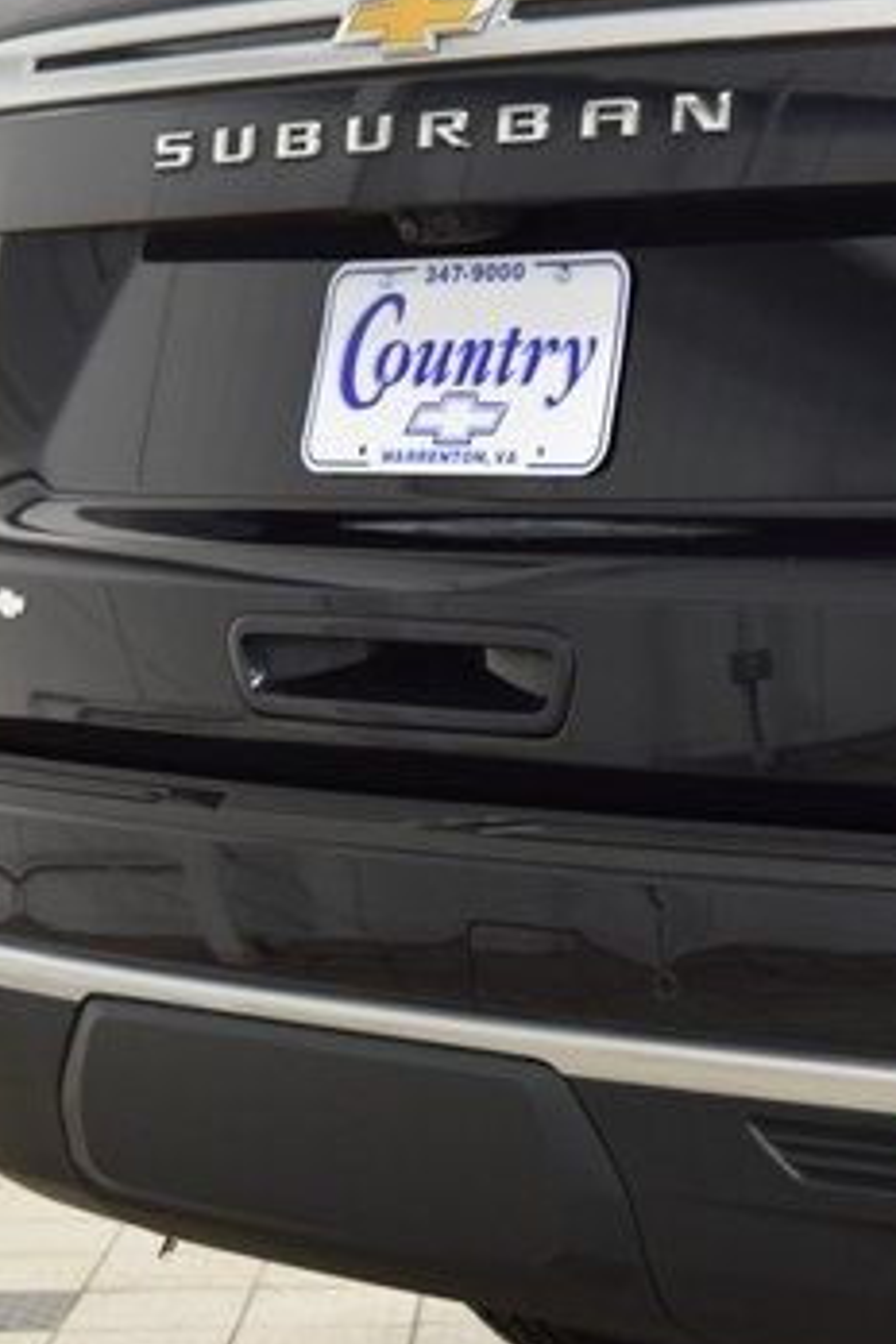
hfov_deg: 12.8
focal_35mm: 105
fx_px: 3920
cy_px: 701
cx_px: 954
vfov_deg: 19.5
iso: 1600
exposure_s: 1/60
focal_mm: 38
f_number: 4
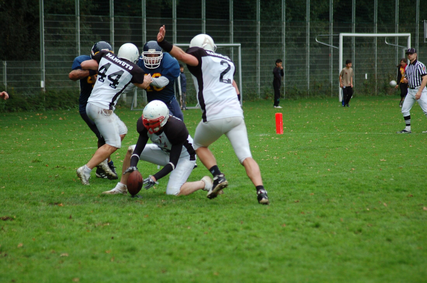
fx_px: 2664
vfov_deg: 6.1
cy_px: 142
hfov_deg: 9.2
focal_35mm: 225
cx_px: 214
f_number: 4.5
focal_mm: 150
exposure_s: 1/500
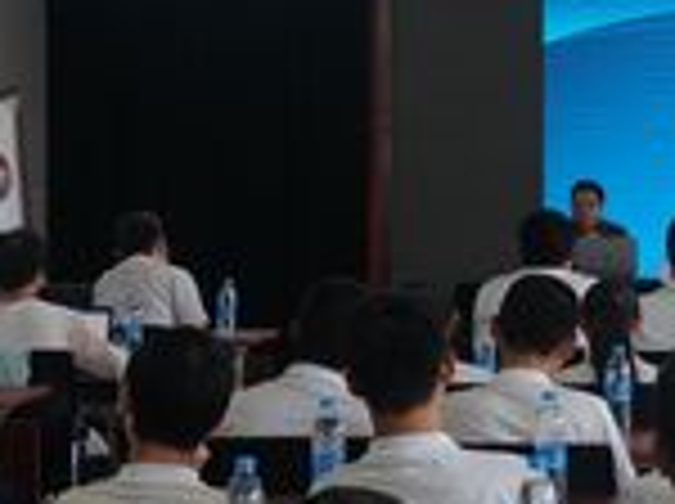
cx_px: 986
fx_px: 2472
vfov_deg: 11.6
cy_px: 209
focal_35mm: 127
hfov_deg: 14.6
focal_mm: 22
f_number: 6.3
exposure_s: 1/60
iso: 400
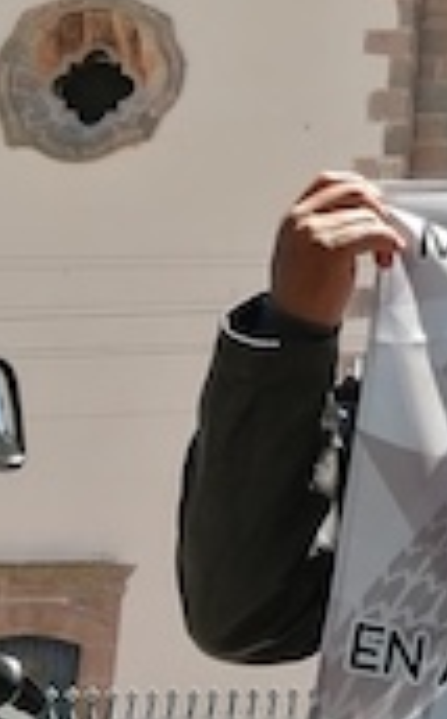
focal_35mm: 128
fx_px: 2503
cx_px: 994
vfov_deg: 16.2
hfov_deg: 9.3
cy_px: 155
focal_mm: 3.62
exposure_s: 1/646
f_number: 1.8
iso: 50
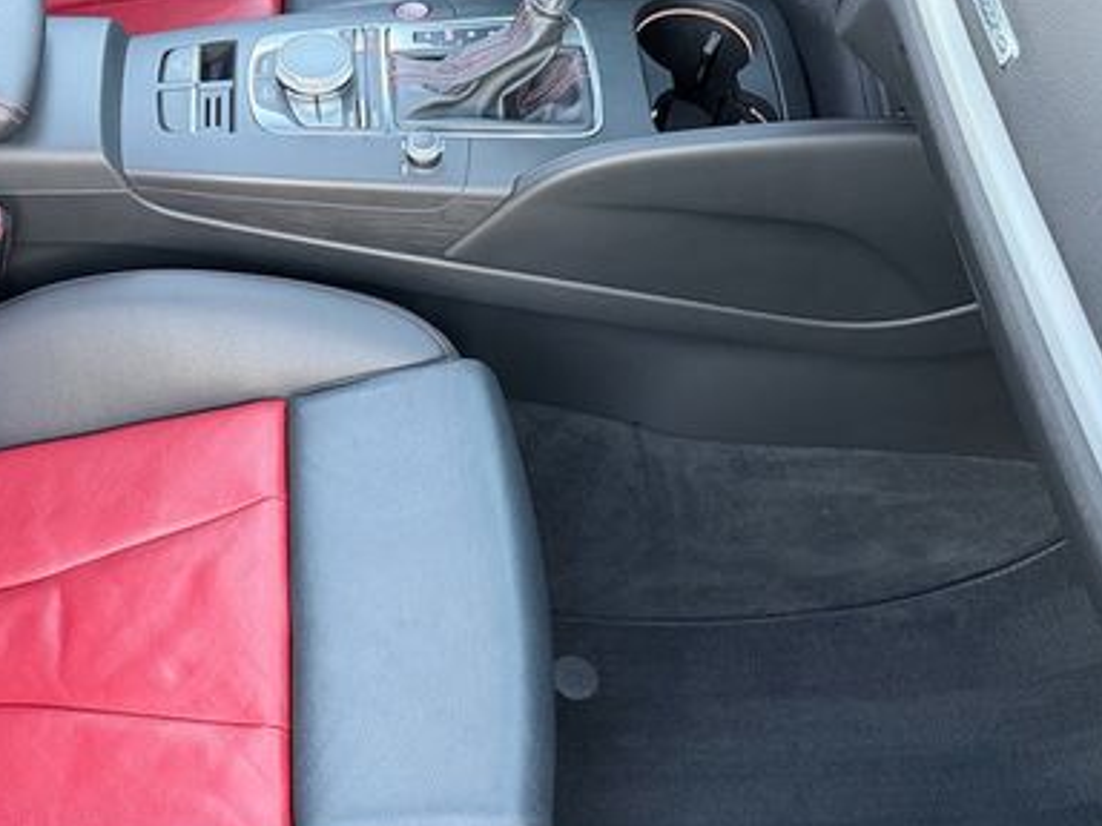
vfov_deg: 34.7
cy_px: 674
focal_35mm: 40
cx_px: 307
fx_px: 1273
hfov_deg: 45.5
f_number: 1.78
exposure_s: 1/60
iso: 500
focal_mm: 6.76
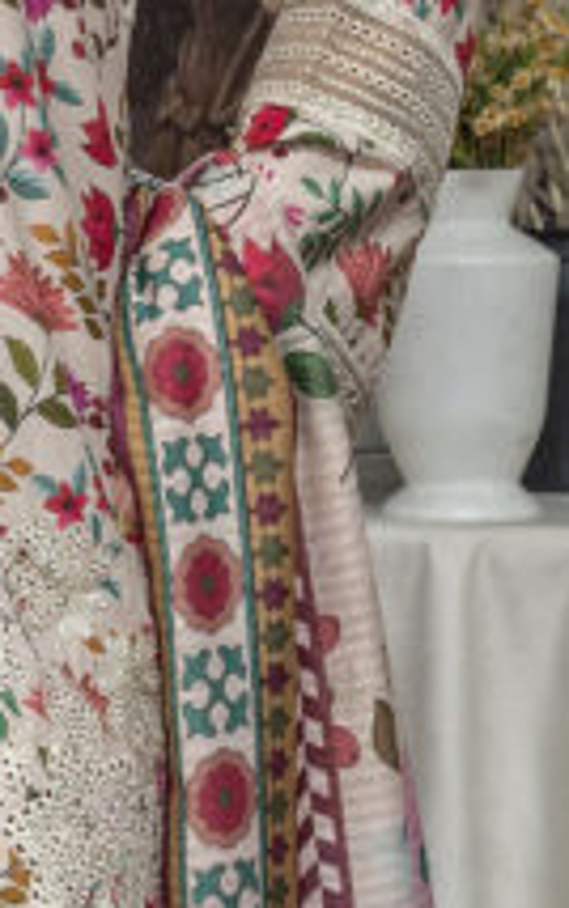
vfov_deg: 7.7
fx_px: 6788
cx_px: -425
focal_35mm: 274
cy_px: 238
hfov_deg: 4.7
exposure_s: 1/200
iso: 800
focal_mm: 49.9
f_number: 5
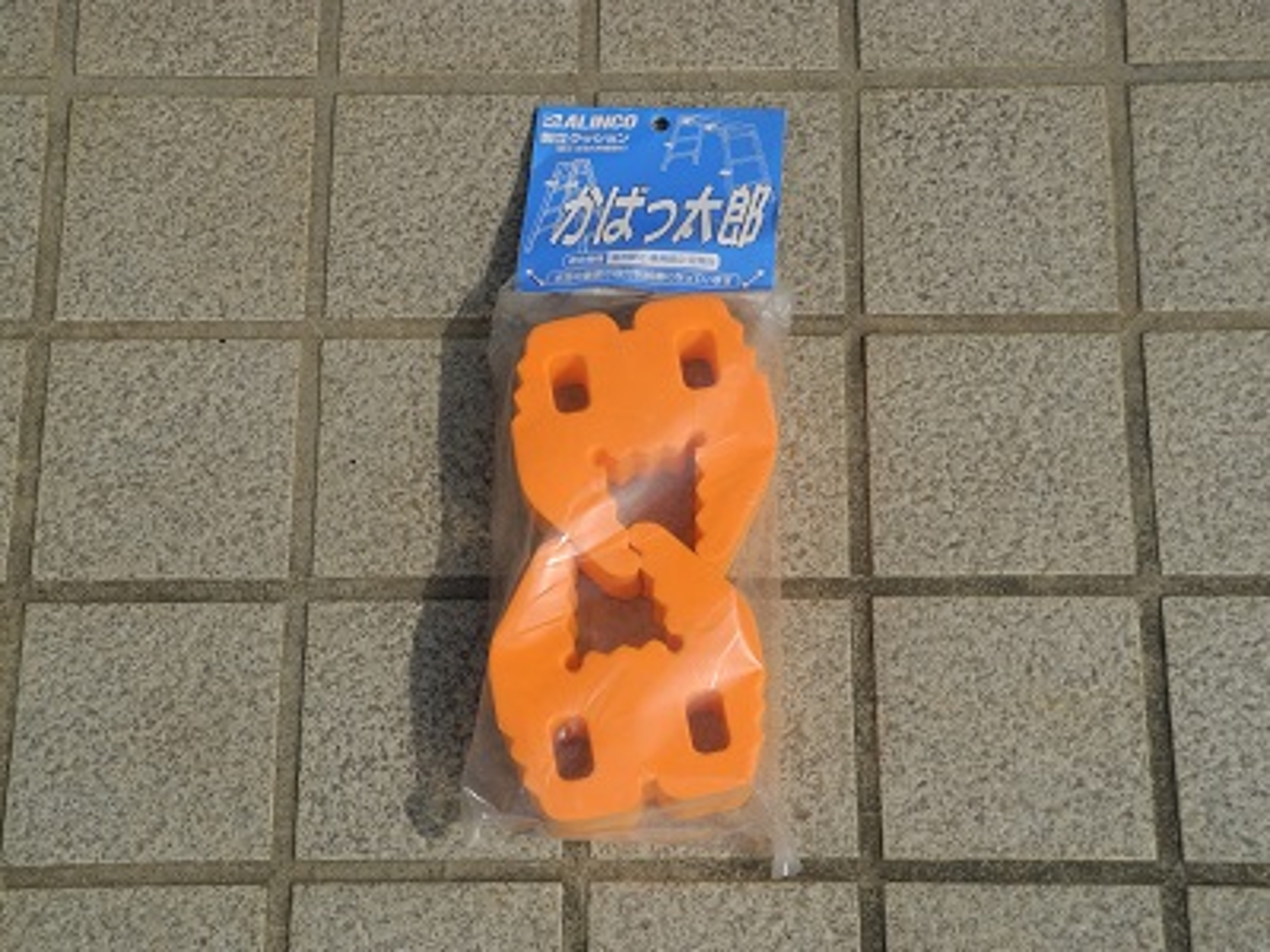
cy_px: 476
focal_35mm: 61
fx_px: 2238
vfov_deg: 24.0
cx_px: 635
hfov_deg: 31.7
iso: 100
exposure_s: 1/1000
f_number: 4.5
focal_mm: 13
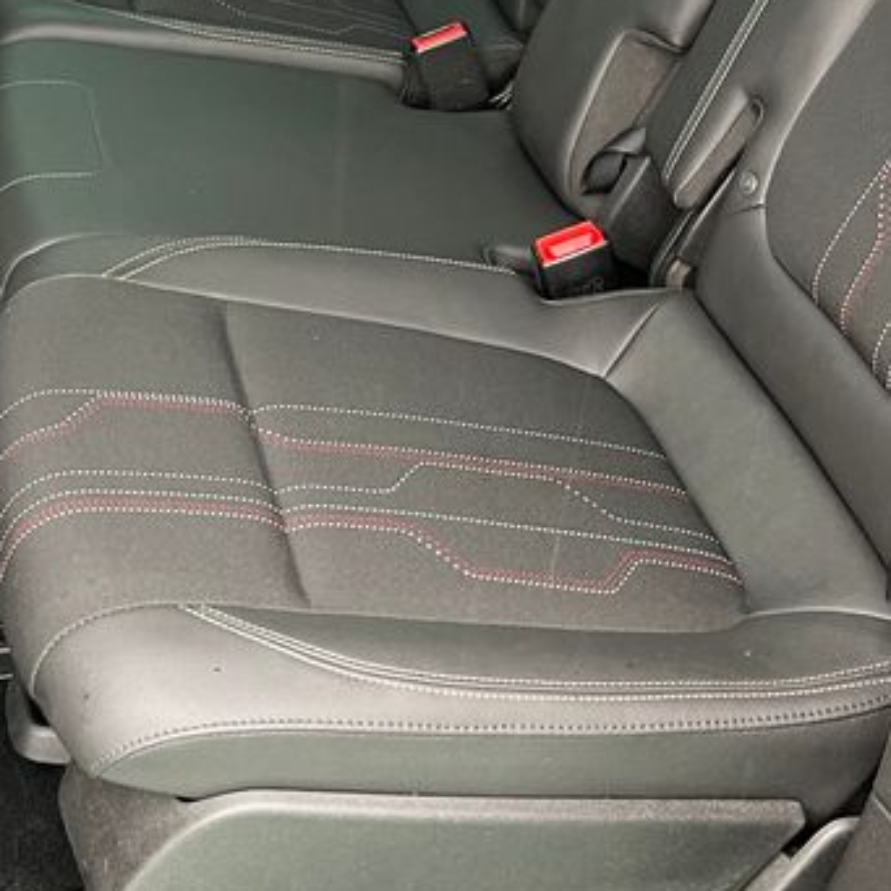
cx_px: 227
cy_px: 235
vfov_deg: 24.8
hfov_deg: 24.7
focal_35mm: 69
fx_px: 2009
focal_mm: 5.1
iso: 200
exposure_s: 1/60
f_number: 1.6
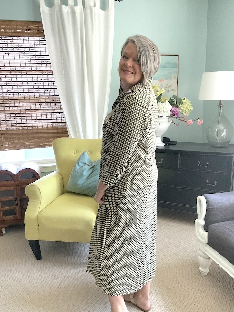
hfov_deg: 46.8
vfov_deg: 60.0
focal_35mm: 30
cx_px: 117
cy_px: 156
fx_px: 270
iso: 100
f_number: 1.9
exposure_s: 1/60
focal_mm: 2.69
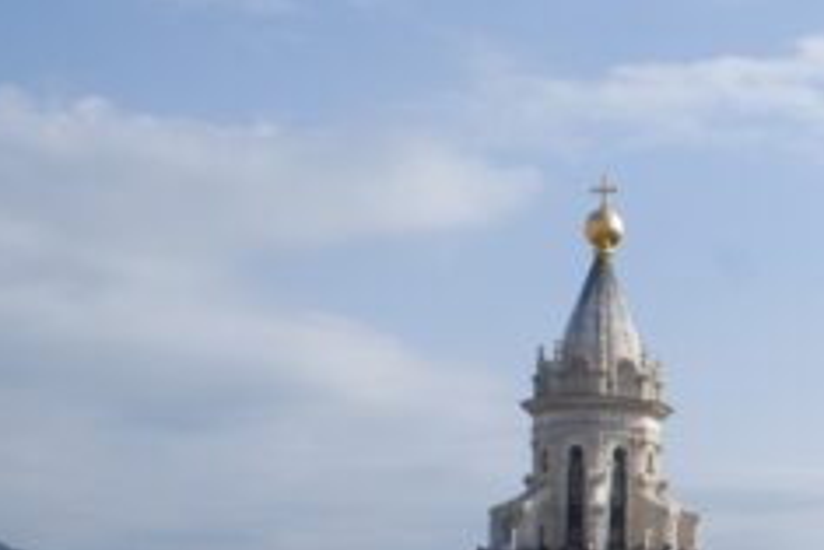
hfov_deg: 26.2
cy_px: 617
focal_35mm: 69
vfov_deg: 18.9
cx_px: 978
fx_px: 1580
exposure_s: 1/250
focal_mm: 18
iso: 100
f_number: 10
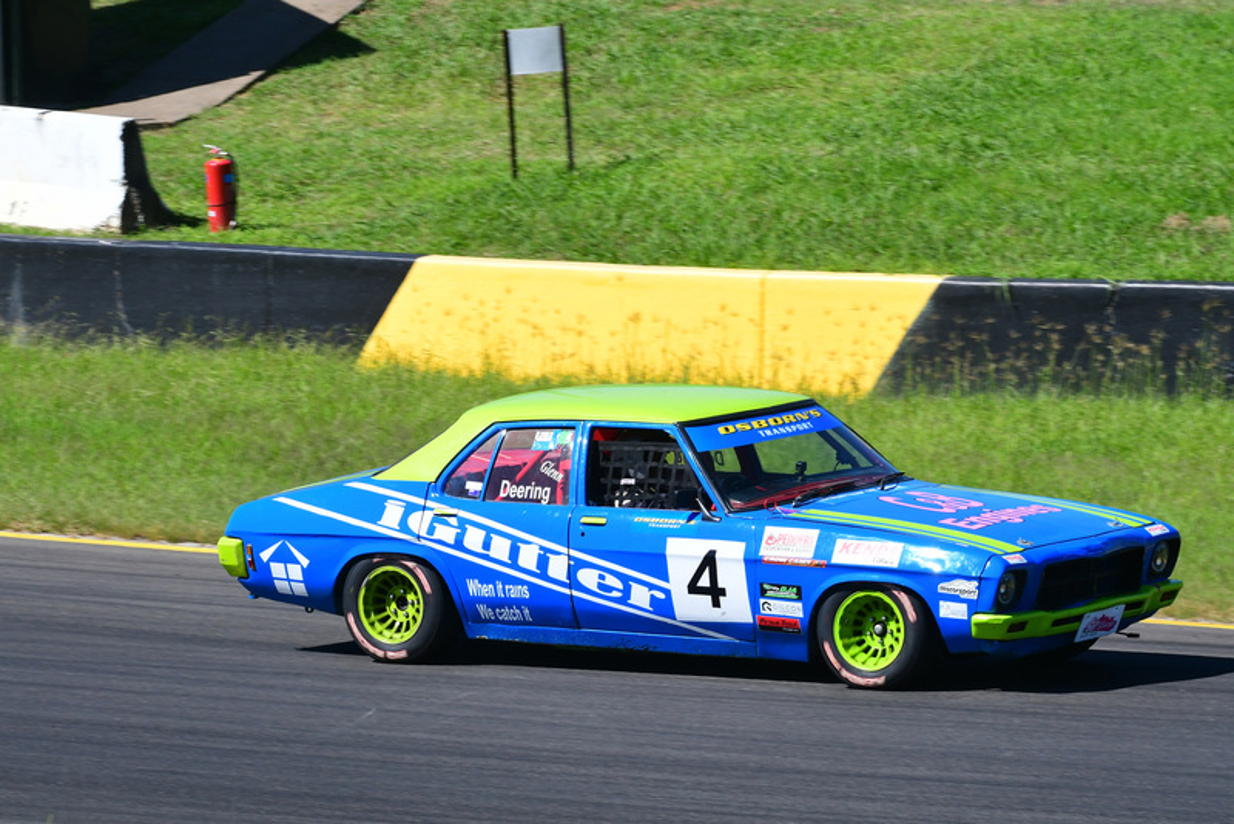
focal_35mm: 315
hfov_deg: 6.5
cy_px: 412
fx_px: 10801
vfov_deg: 4.4
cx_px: 617
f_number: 11
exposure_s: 1/640
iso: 500
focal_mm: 210
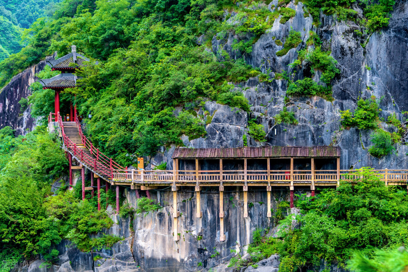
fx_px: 1020
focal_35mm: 90
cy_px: 136
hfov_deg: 22.6
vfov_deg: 15.2
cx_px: 204
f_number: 5.6
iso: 200
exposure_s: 1/50
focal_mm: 90
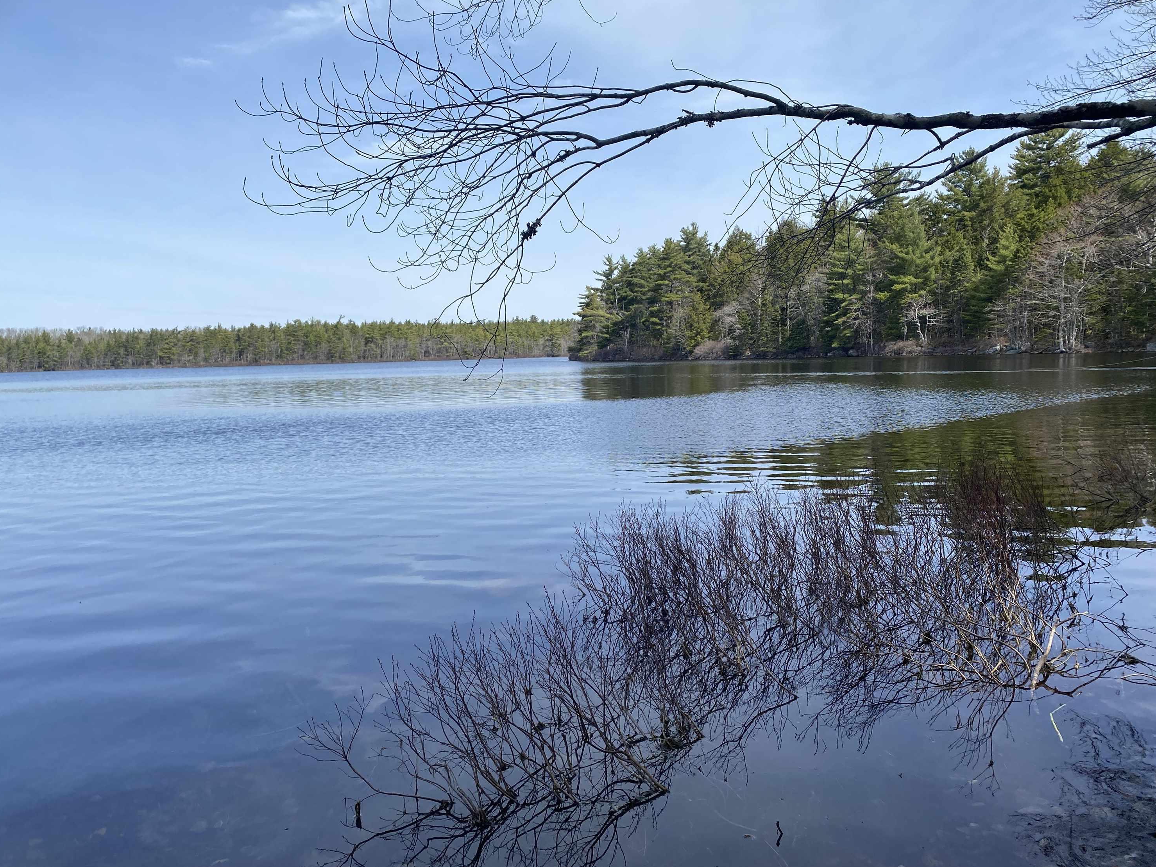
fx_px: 902
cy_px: 428
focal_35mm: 27
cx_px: 585
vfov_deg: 51.4
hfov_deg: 65.3
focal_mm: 4.25
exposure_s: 1/2625
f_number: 1.8
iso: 32
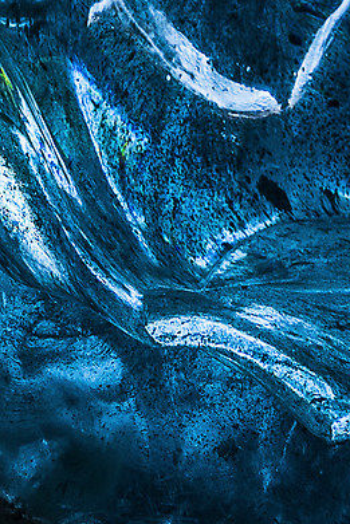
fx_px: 1967
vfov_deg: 13.2
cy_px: -504
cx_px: 12
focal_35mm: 135
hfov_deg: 10.1
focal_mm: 22
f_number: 7.1
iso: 400
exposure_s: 8
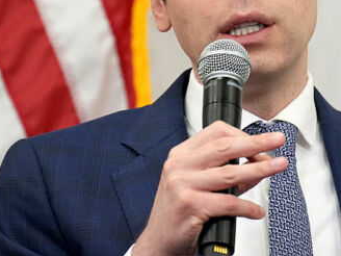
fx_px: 6255
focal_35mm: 635
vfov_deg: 2.3
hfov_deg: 3.1
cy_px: 66
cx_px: 292
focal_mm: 188
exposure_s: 1/500
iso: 3200
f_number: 2.8
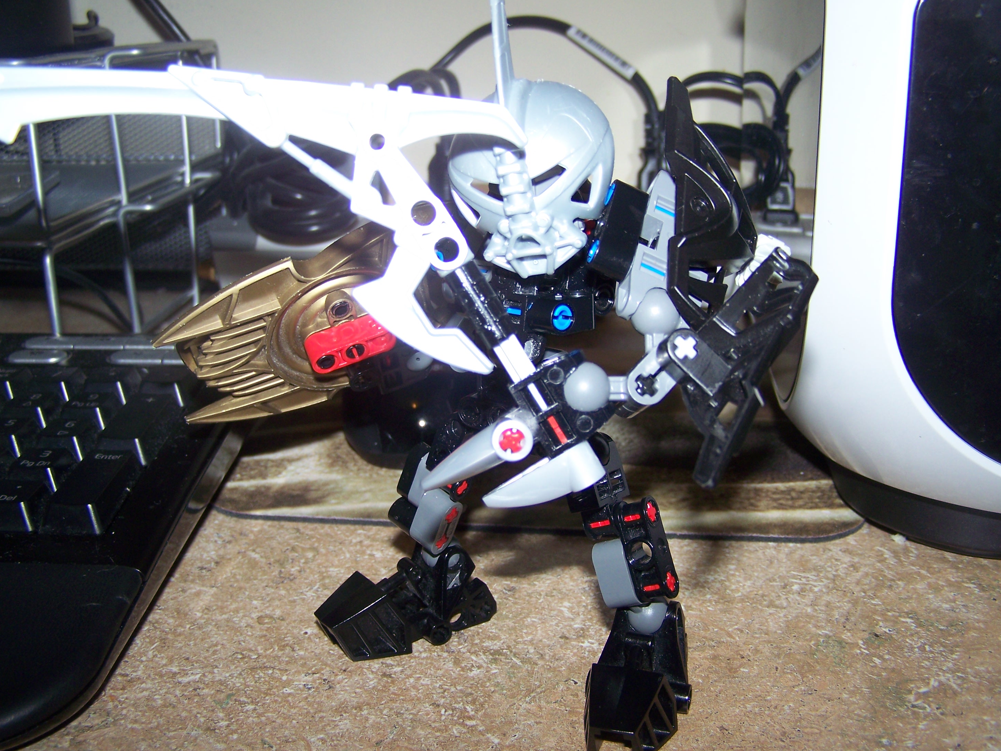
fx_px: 1157
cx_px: 481
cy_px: 365
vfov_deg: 36.0
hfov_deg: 46.8
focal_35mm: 40
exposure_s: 1/60
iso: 80
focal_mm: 6.3
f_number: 2.8
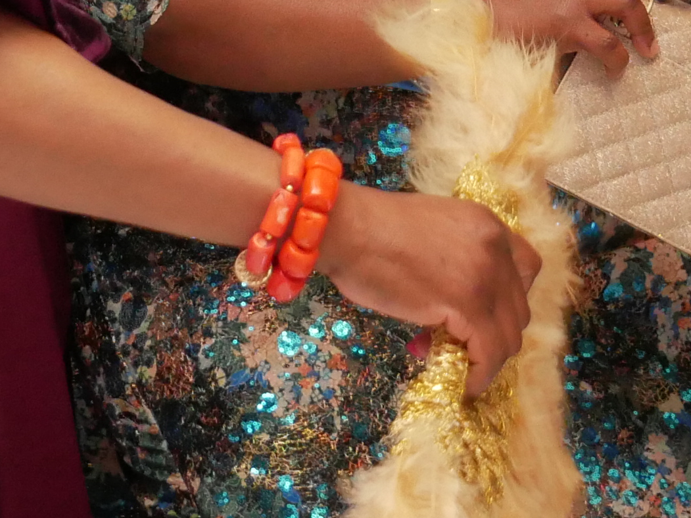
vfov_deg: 7.3
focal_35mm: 201
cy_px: -72
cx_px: 498
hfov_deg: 9.8
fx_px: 4014
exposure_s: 1/60
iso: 1600
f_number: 4.3
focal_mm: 23
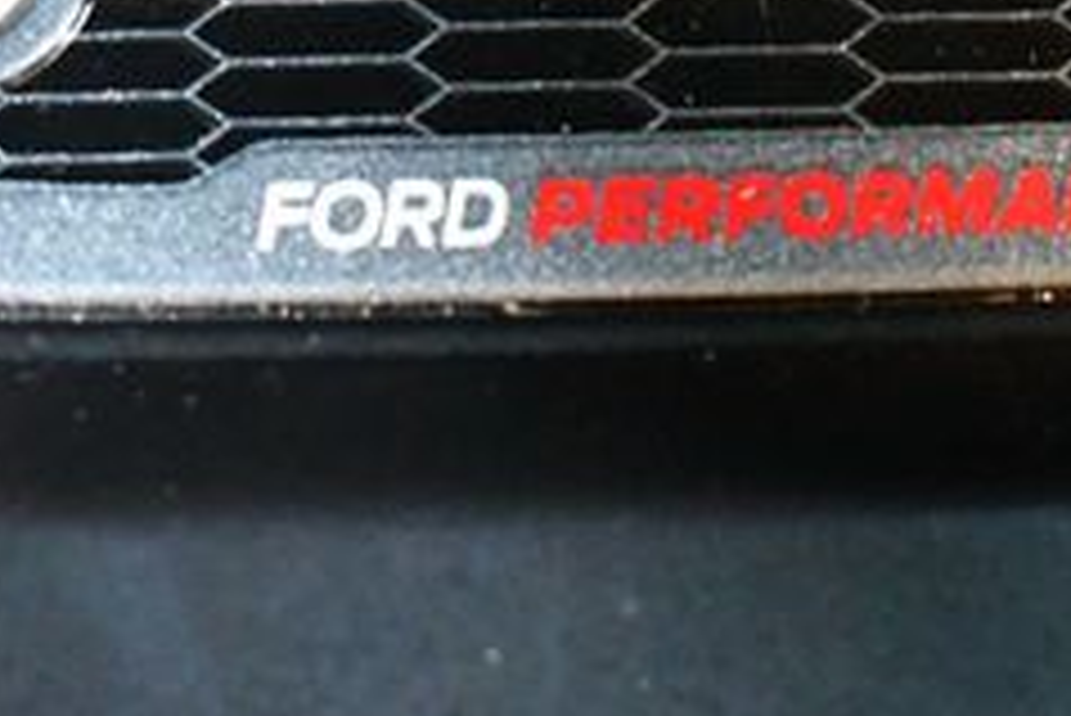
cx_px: 756
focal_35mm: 188
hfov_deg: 10.9
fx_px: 5596
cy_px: -225
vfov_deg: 7.2
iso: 9000
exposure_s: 1/60
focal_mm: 35
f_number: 4.5
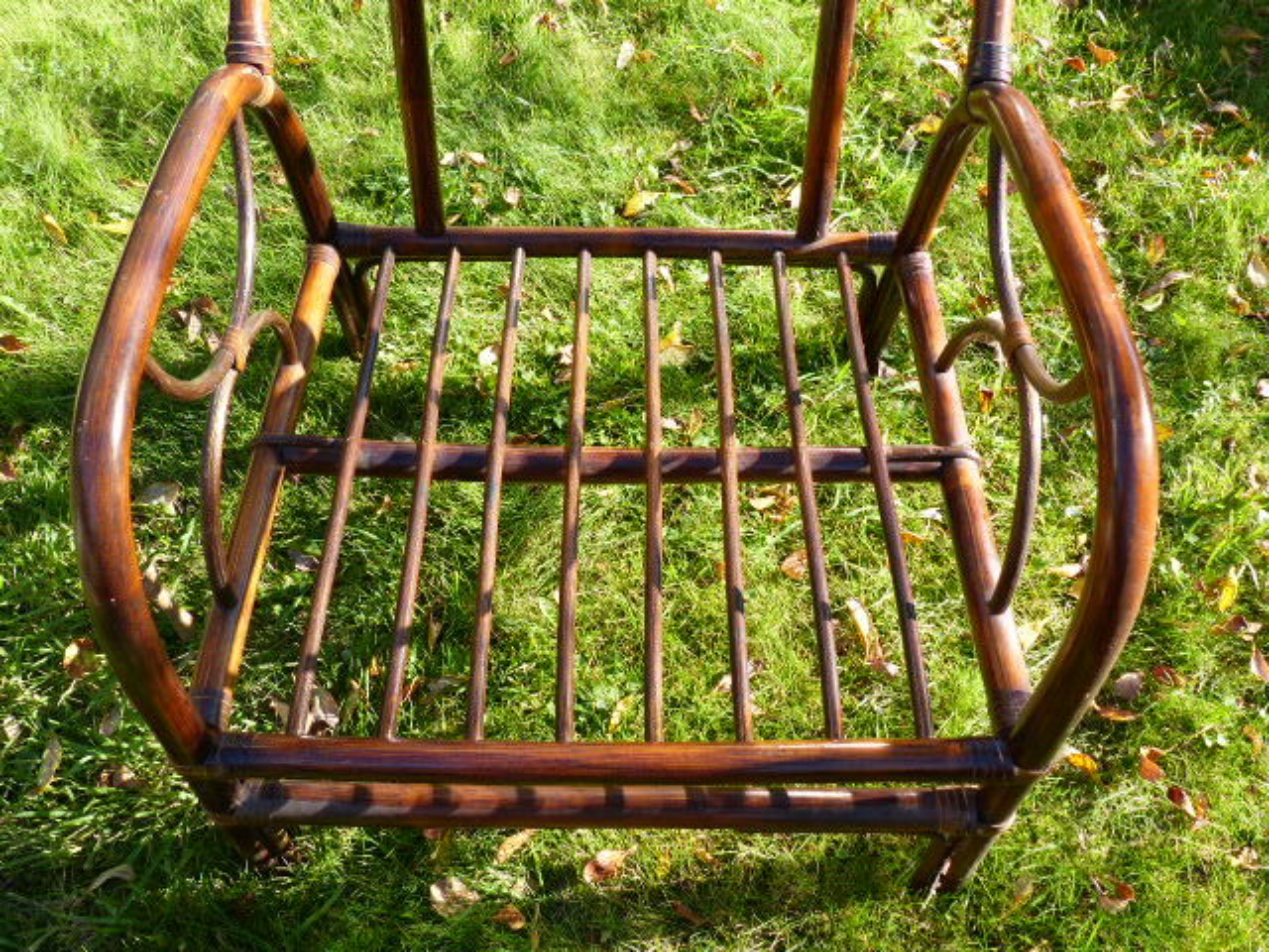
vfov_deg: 45.4
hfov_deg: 58.4
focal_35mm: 31
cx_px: 634
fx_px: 1136
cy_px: 476
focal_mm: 5.6
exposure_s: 1/200
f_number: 4
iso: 100
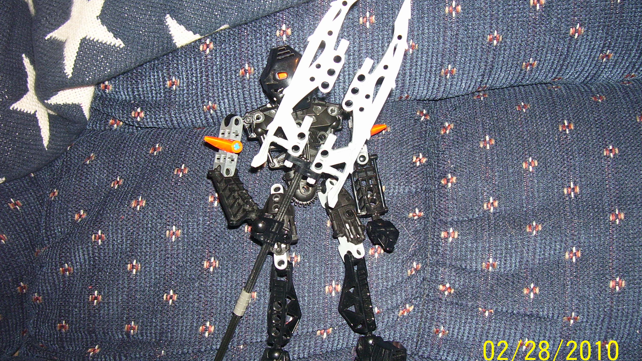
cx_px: 314
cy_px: 164
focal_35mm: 38
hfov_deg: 52.8
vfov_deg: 31.2
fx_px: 647
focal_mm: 5.6
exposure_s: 1/60
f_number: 2.7
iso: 125
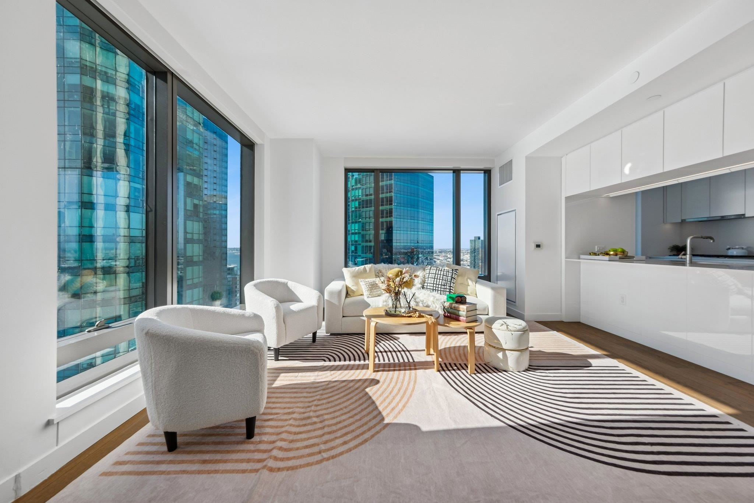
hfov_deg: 112.6
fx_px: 251
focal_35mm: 12
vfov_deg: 90.0
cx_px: 377
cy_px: 252
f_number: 8
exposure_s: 1/100
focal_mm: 8
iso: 160
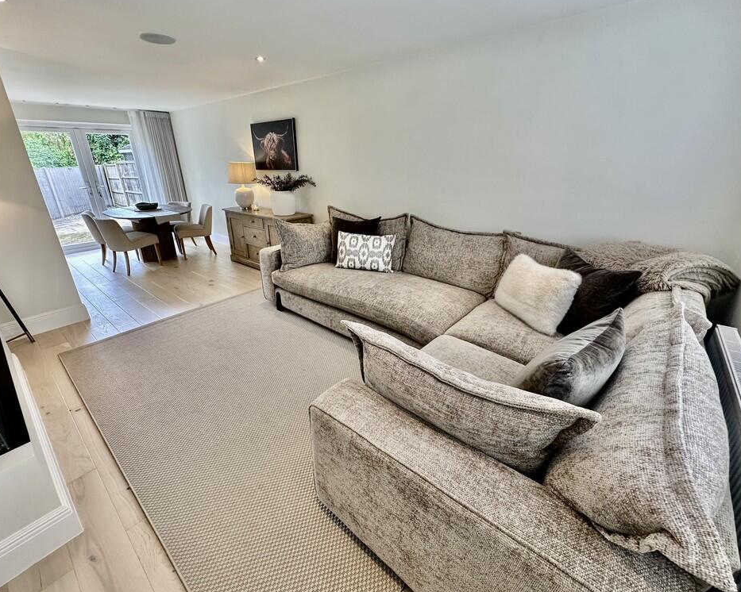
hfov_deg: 96.7
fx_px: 329
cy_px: 295
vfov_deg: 84.0
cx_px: 345
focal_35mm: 15
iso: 125
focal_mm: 2.22
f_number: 2.2
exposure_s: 1/100
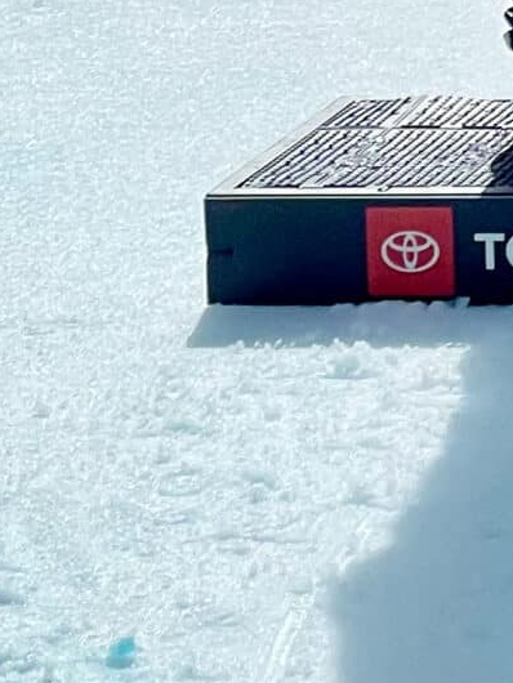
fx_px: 4956
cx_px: 1203
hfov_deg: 5.7
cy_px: -684
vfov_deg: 7.6
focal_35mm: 251
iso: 25
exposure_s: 1/6849
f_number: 2
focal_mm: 6
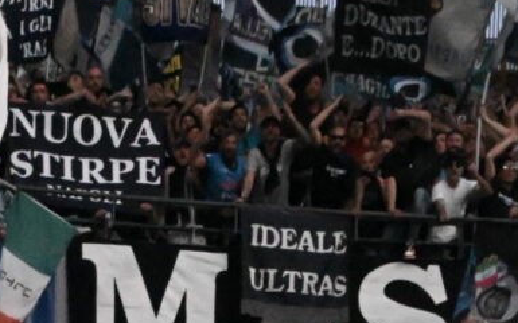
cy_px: 1049
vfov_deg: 9.6
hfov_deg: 21.5
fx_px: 1340
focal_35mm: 95
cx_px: 67
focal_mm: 14
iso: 12800
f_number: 8
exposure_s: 1/640
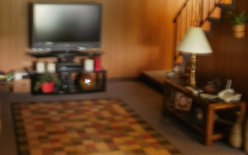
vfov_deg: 23.8
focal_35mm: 54
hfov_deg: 37.5
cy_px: 49
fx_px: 365
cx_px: 140
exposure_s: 1/2
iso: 200
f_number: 3.5
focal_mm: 6.3
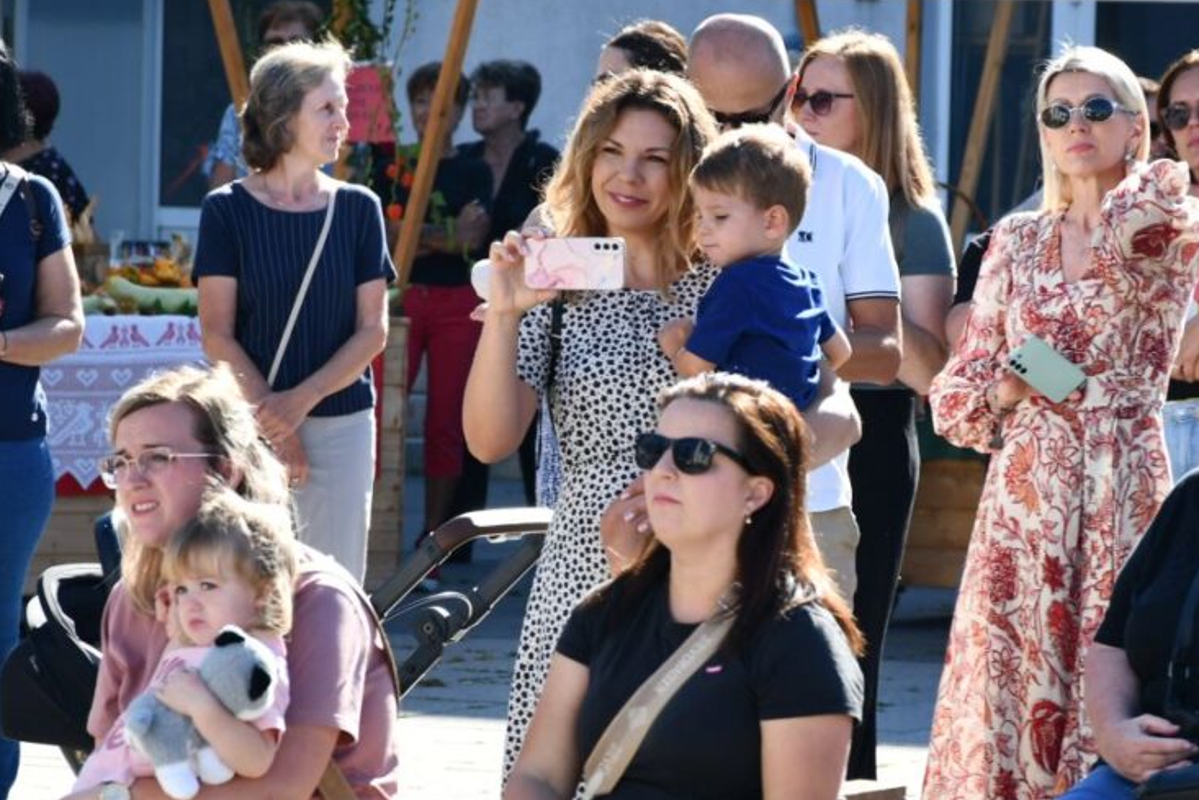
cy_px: 524
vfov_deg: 4.6
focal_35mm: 299
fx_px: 9960
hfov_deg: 6.9
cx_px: 715
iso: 200
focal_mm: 116
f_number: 7.1
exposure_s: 1/250
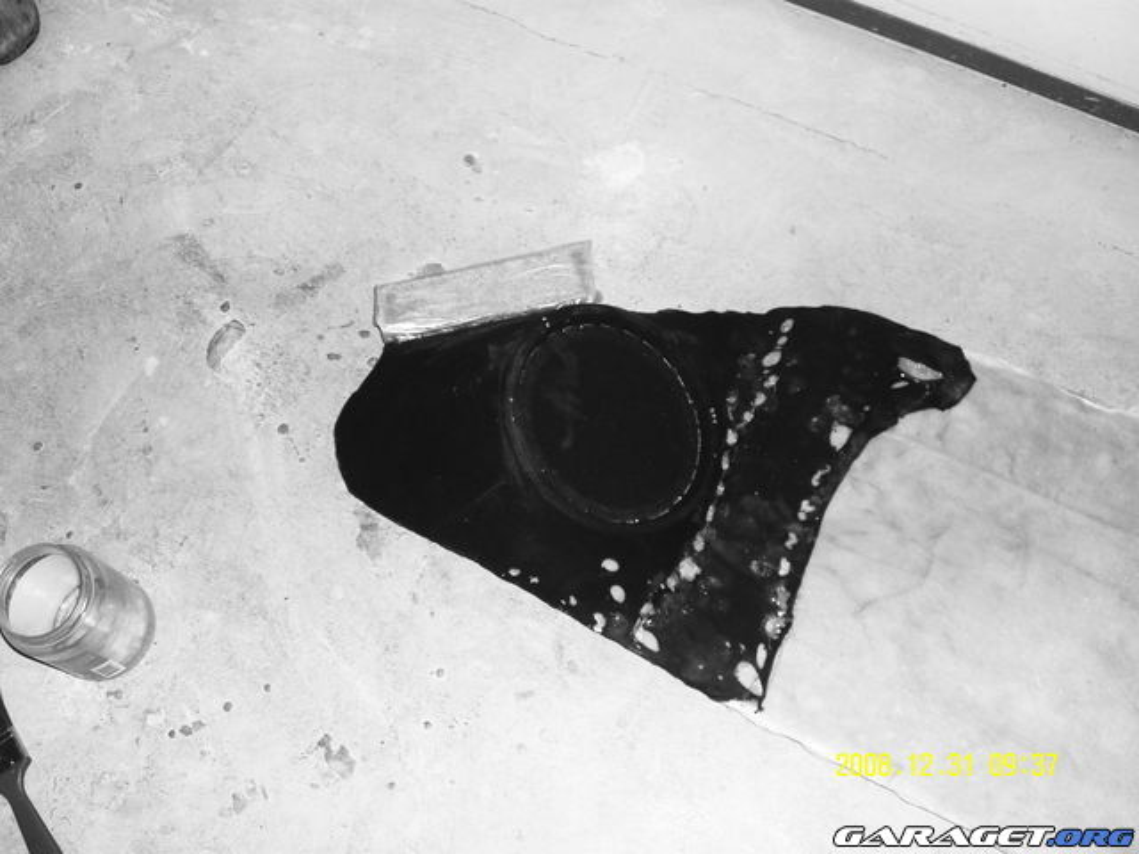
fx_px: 1217
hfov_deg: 50.1
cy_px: 427
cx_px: 570
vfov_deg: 38.7
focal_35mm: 37
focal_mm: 6.2
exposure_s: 1/40
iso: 80
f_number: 2.8
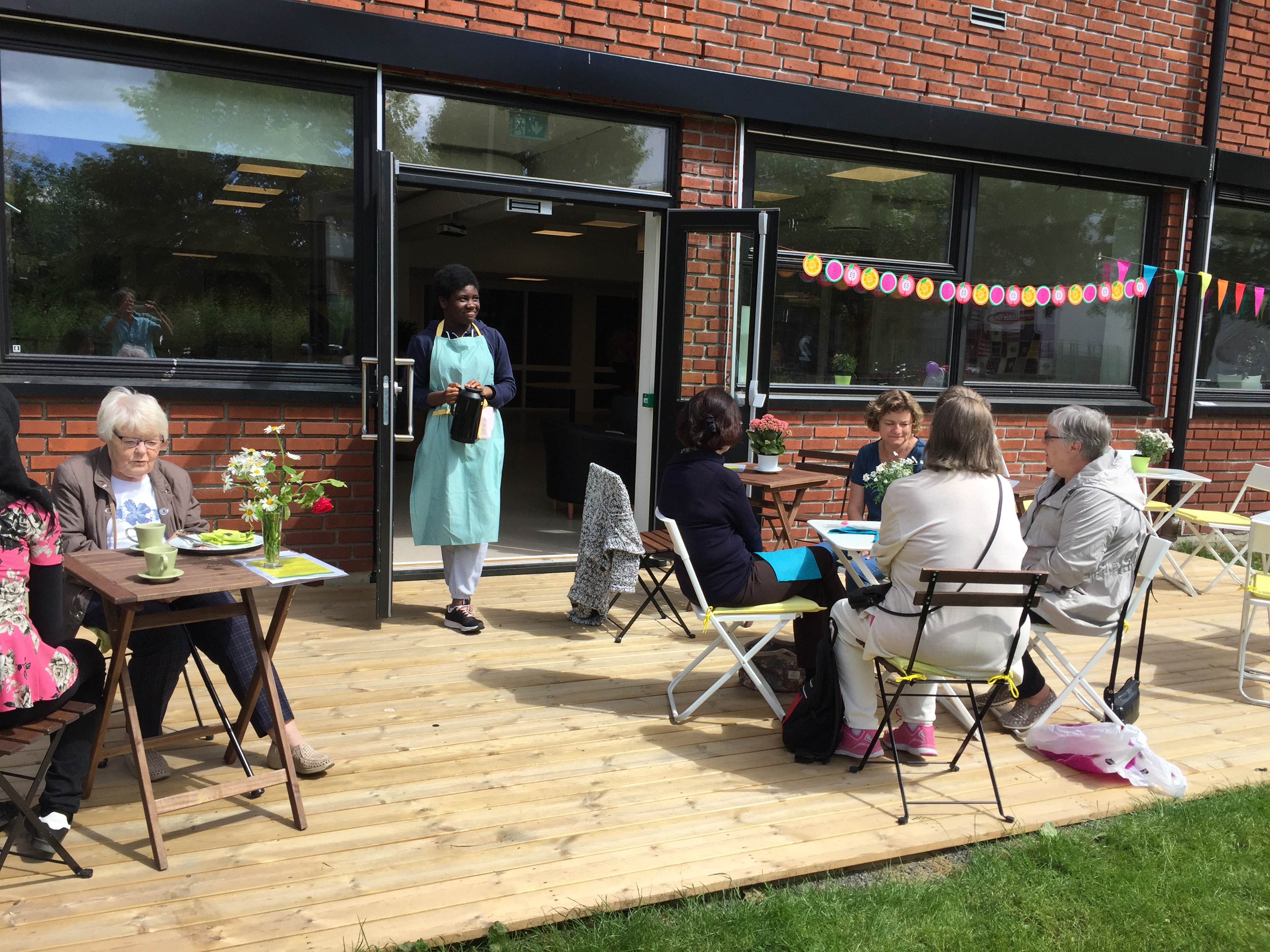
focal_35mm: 29
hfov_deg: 61.7
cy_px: 476
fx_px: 1064
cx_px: 635
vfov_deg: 48.2
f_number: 2.2
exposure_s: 1/1647
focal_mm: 4.15
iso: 32
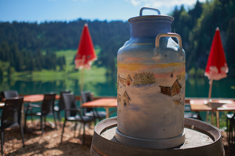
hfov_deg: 54.4
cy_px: 78
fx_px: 228
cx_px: 118
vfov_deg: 37.9
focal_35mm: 35
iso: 200
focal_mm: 23
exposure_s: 1/4700
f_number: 1.4
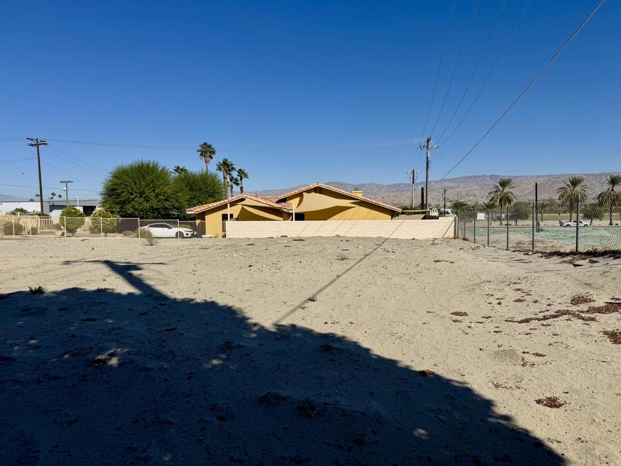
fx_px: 431
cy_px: 233
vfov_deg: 56.8
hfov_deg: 71.6
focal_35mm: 24
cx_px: 310
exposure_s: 1/10417
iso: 80
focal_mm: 6.76
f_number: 1.78
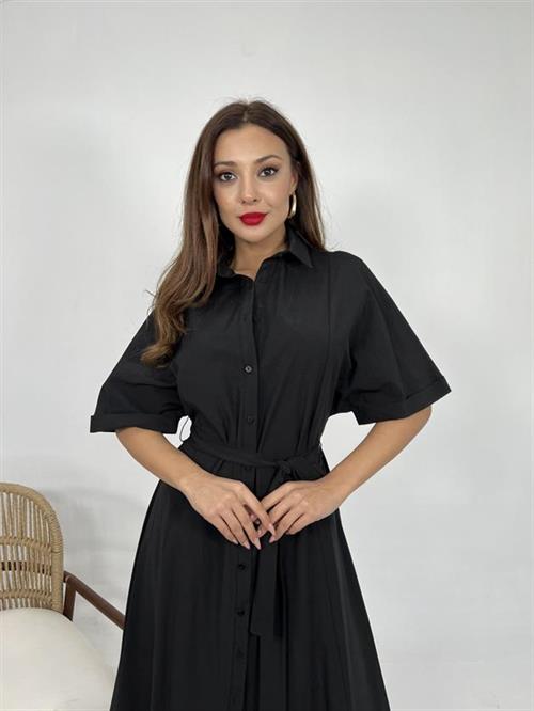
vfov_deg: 67.3
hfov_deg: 53.1
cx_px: 267
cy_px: 356
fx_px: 534
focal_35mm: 26
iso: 40
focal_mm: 5.7
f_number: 1.5
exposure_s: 1/138
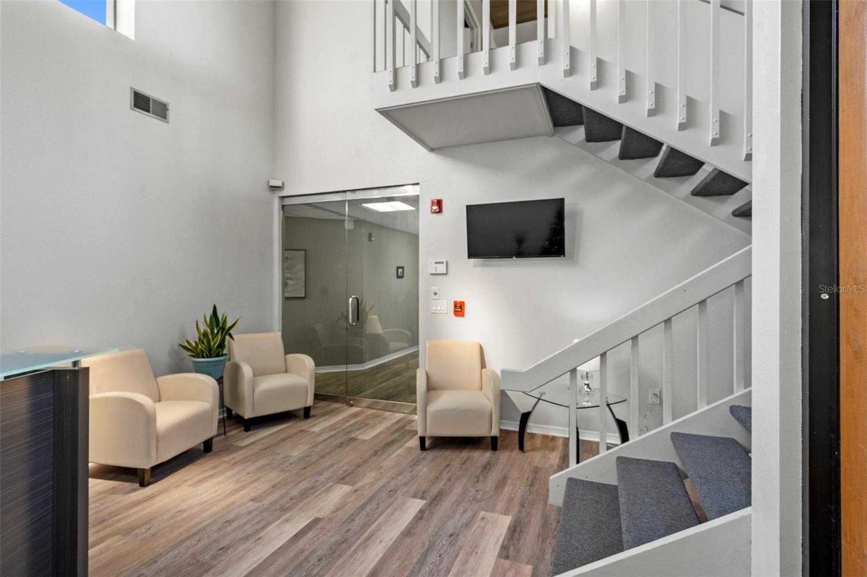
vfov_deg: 70.4
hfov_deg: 93.3
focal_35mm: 17
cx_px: 434
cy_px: 288
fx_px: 409
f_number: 8
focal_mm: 17
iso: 320
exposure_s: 1.3
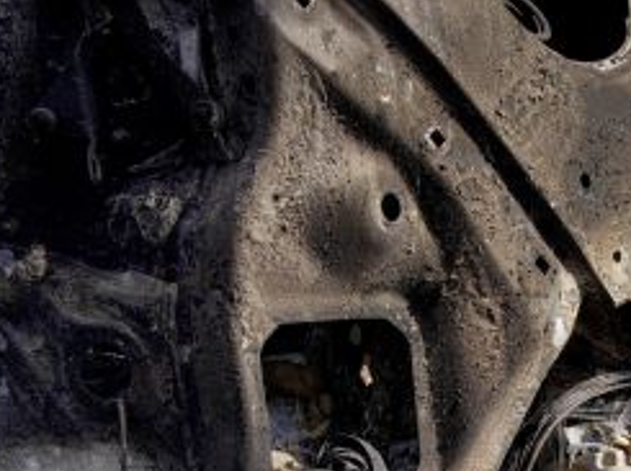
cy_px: 667
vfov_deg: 17.3
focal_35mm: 78
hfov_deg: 23.5
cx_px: 701
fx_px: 1420
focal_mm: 16
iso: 50
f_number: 8
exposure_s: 1/125
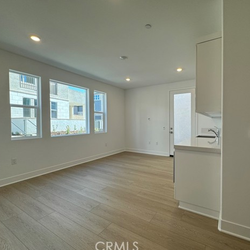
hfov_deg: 83.2
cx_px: 146
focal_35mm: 17
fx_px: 139
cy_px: 126
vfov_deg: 84.0
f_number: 2.2
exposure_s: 1/120
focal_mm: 2.22
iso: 64
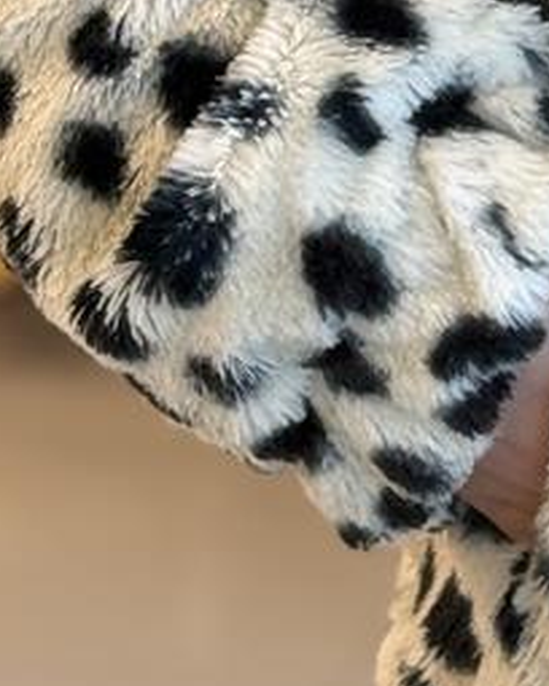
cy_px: -109
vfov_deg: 7.8
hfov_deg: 6.2
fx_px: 4976
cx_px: 1066
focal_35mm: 245
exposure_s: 1/50
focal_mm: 6.76
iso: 125
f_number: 1.78
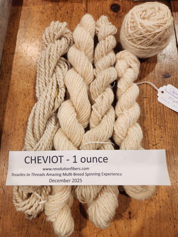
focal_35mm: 23
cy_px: 118
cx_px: 89
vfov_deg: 73.9
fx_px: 158
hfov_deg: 58.9
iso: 400
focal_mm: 5.4
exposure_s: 1/120
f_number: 1.8
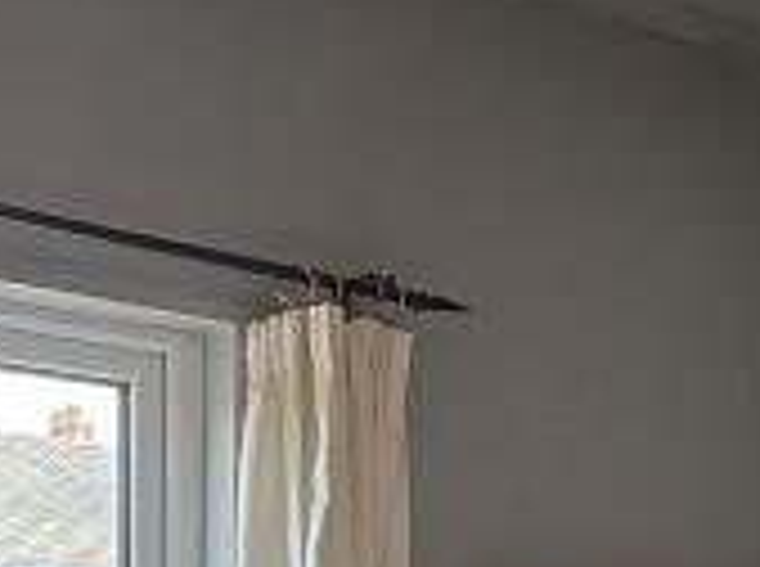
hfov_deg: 24.8
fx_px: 1731
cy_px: 909
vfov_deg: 16.5
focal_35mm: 79
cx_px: 396
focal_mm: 2.2
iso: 100
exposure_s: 1/100
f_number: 1.9
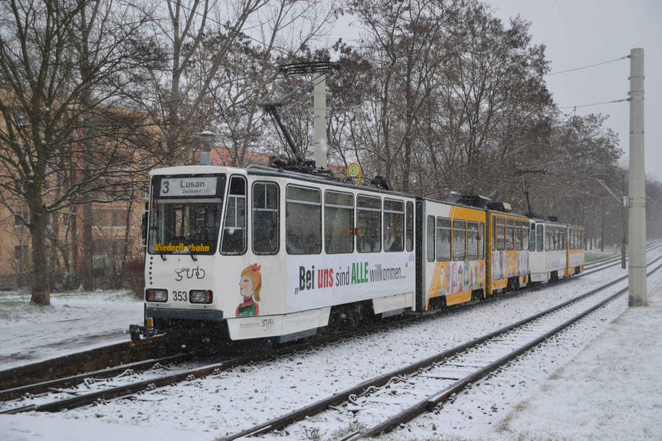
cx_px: 331
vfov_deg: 28.9
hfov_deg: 42.3
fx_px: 855
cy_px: 220
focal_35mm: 46
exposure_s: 1/640
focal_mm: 31
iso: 400
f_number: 4.2
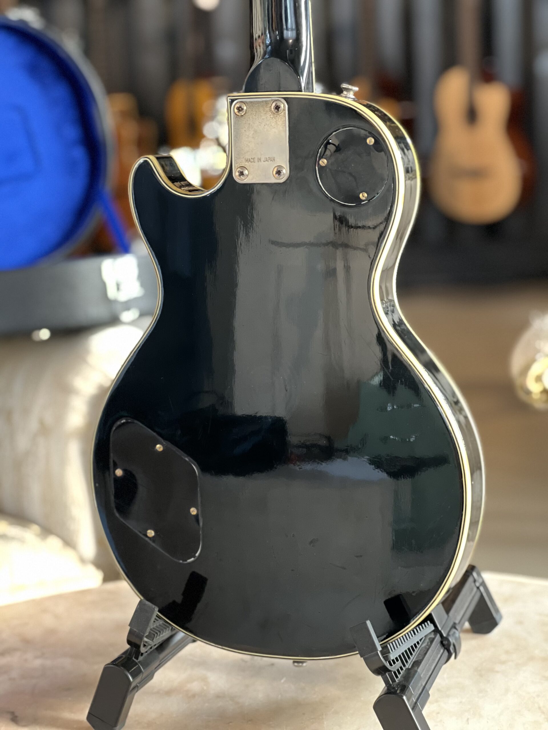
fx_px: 1625
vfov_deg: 25.3
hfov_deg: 19.1
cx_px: 274
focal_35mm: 77
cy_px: 365
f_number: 2.8
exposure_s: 1/22
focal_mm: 9
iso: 500
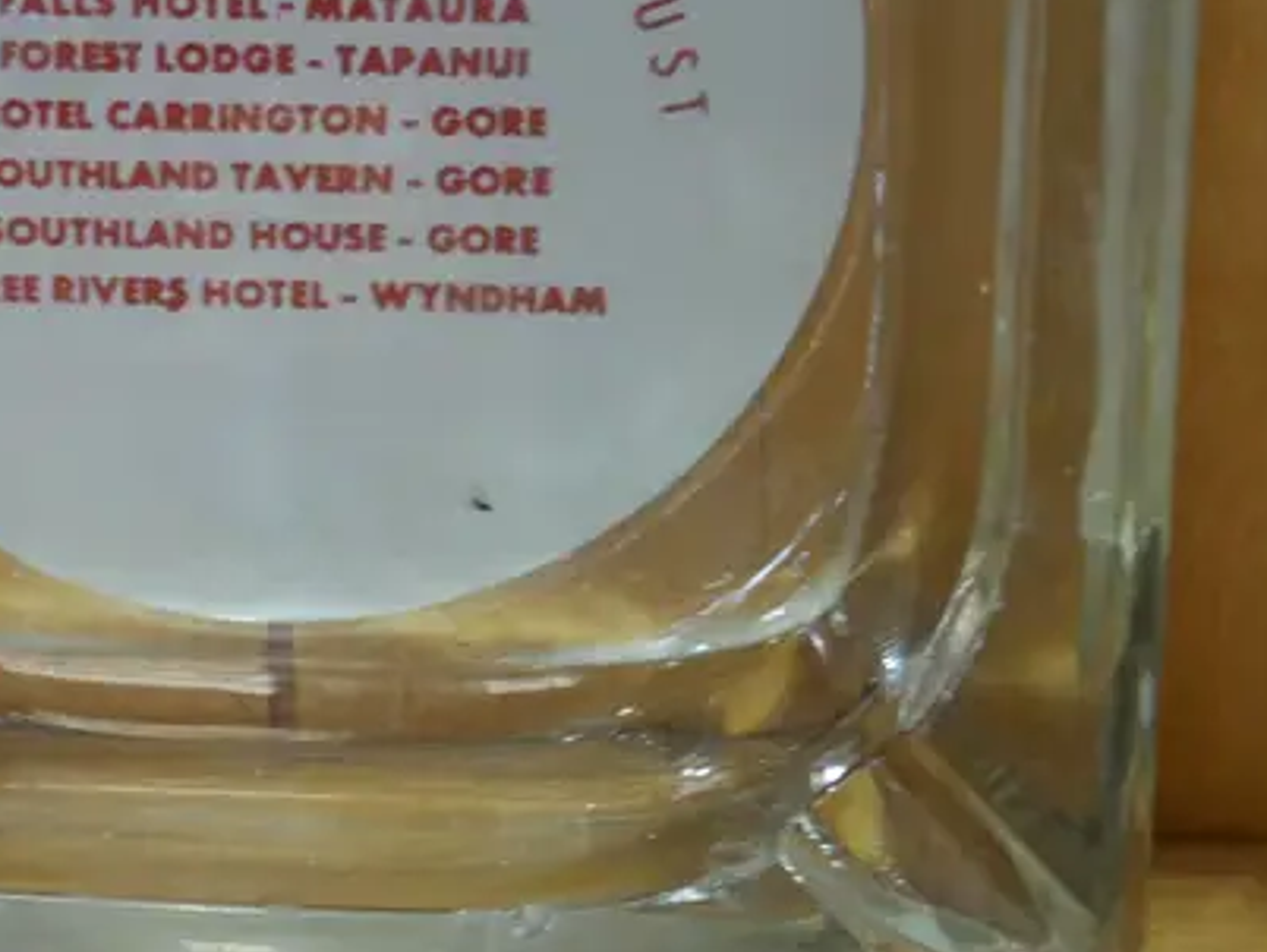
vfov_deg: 14.3
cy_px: -2
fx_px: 3736
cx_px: 79
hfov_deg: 18.9
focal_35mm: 102
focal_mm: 20
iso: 1000
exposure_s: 1/60
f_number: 4.4
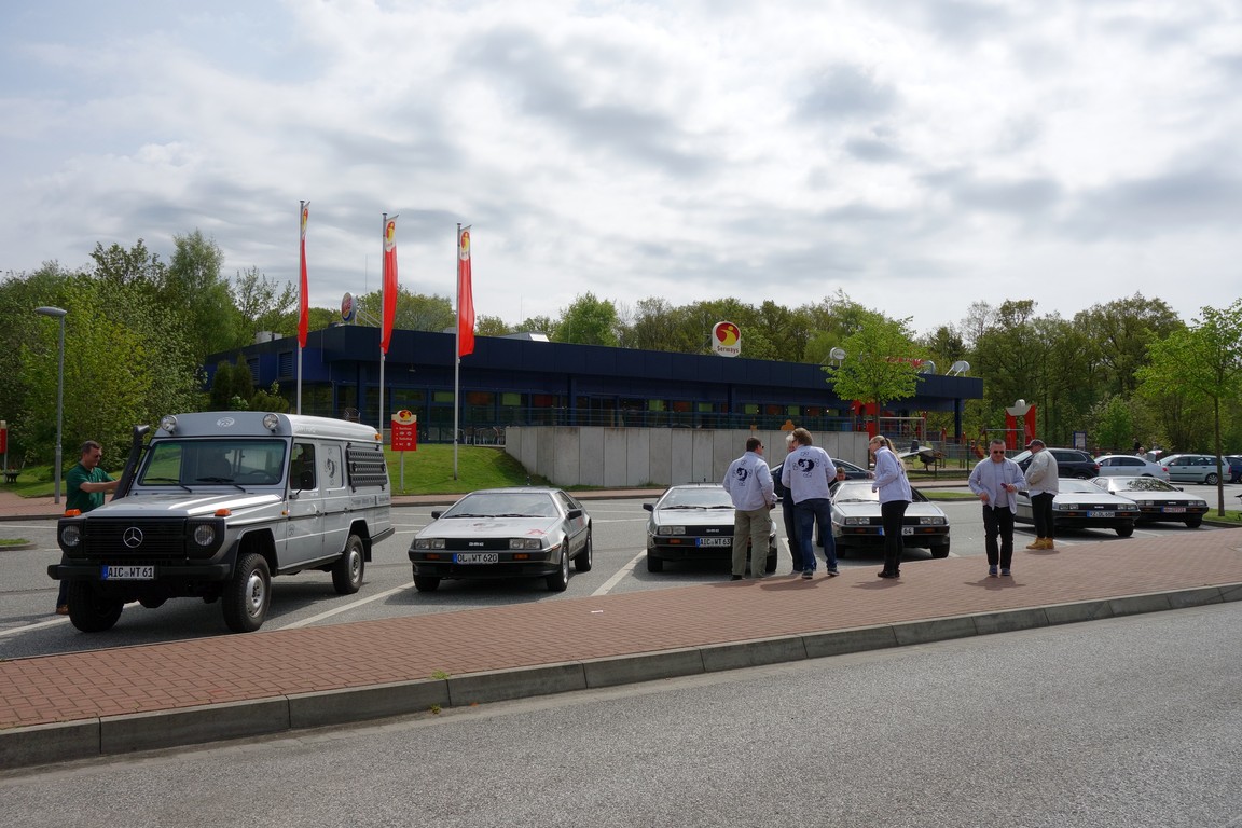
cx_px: 621
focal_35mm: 29
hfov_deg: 63.7
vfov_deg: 45.0
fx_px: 1000
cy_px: 414
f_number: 6.3
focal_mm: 10.63
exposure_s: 1/800
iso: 125
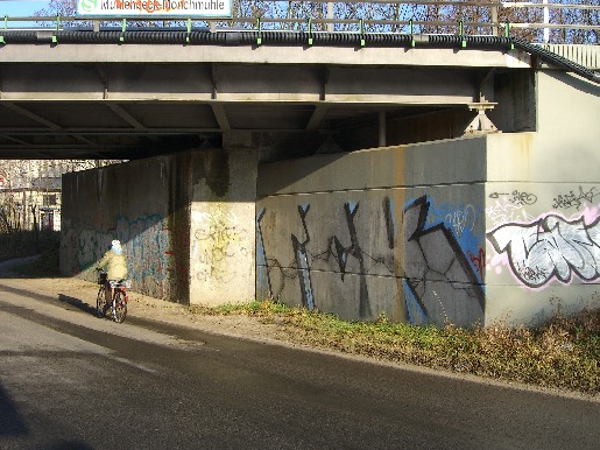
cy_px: 199
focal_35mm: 43
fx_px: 745
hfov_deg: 43.9
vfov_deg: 33.5
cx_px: 291
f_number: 4
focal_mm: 7.9
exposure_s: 1/250
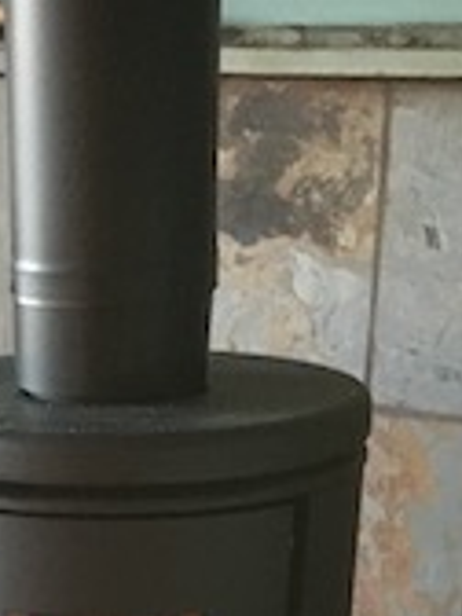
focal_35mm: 115
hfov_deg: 12.6
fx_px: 2046
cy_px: 1186
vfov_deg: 14.5
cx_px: -81
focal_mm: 4.15
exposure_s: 1/20
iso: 200
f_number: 2.2
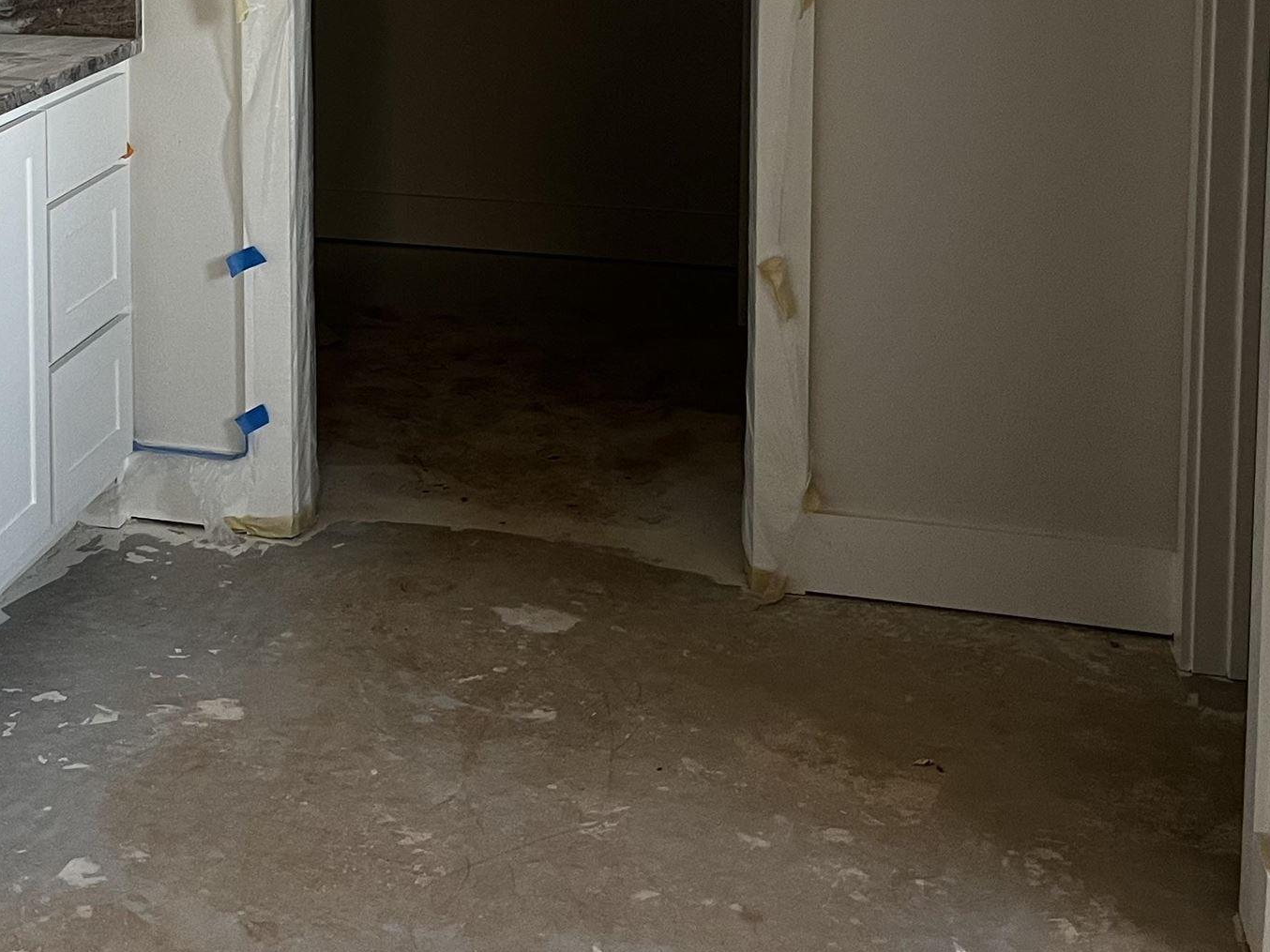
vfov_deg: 23.6
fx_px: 2164
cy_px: -37
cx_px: 222
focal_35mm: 59
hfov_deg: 31.7
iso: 160
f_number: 1.6
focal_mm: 5.1
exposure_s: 1/60
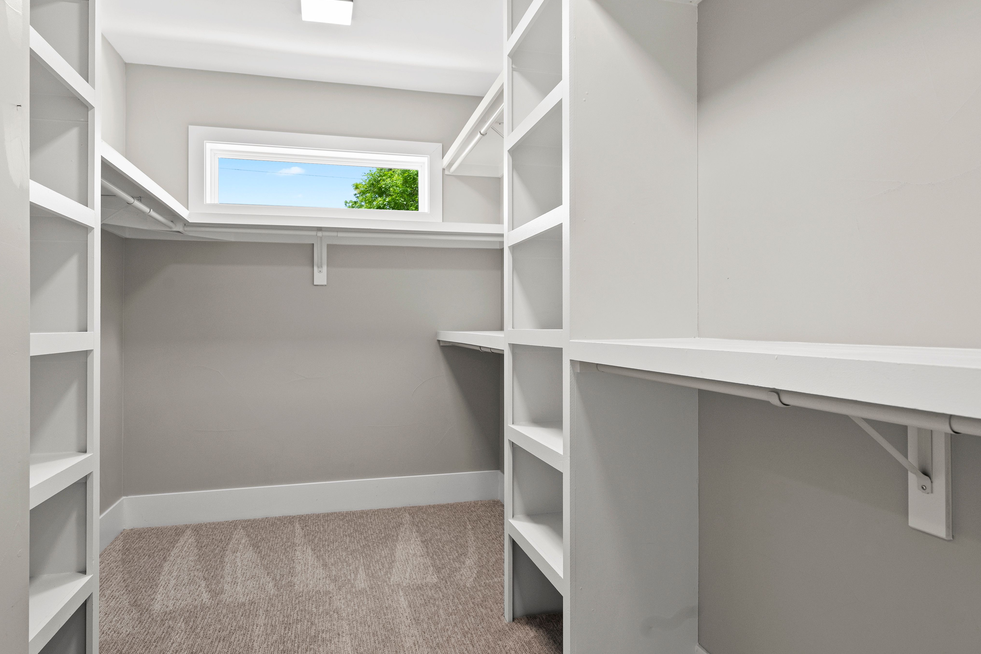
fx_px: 599
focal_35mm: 22
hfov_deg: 78.6
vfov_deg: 57.2
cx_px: 485
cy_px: 315
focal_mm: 21
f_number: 8
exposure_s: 1/13
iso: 640
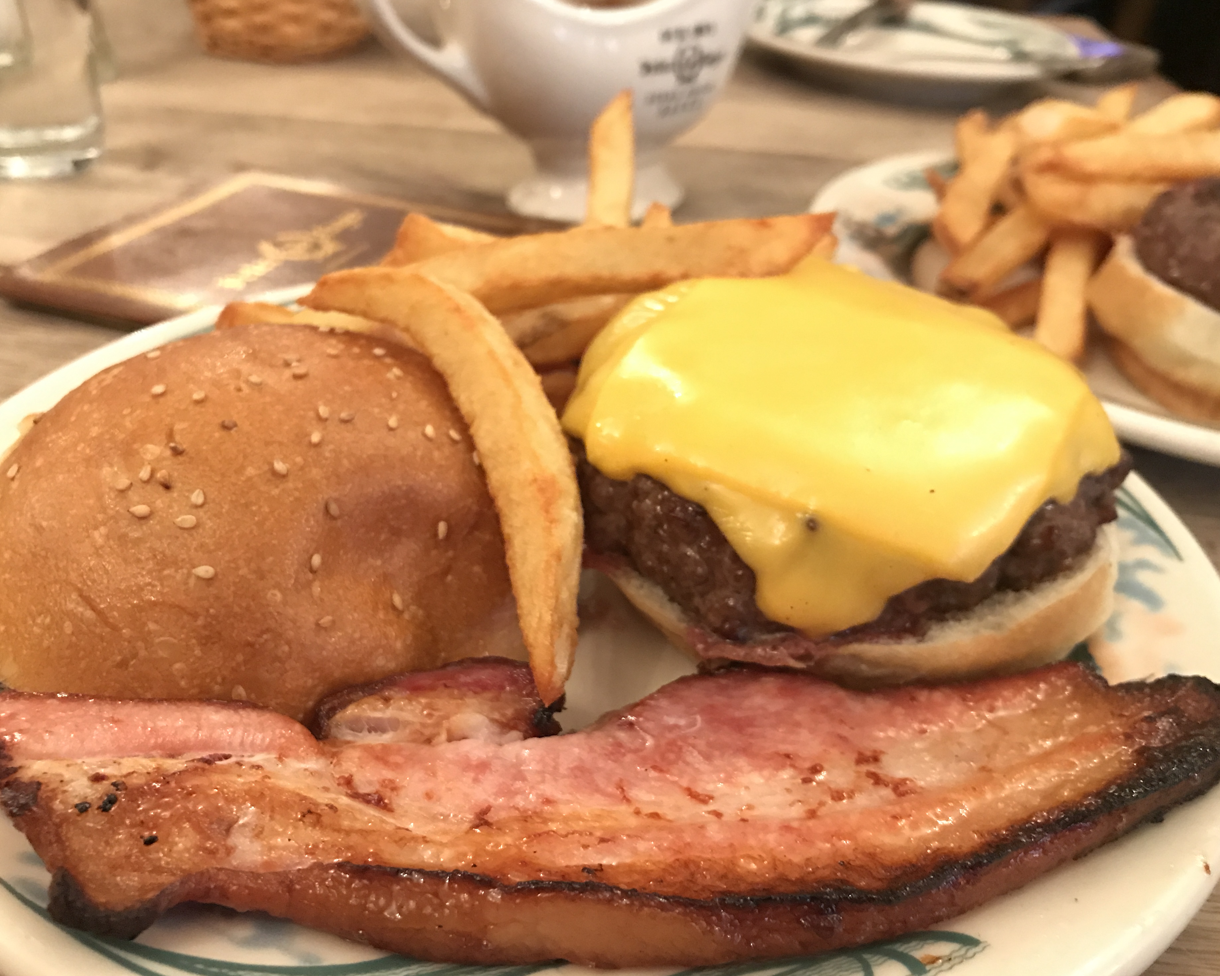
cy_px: 496
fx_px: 1083
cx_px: 606
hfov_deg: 58.8
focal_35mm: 30
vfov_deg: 48.5
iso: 100
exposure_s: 1/6
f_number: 1.8
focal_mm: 3.99
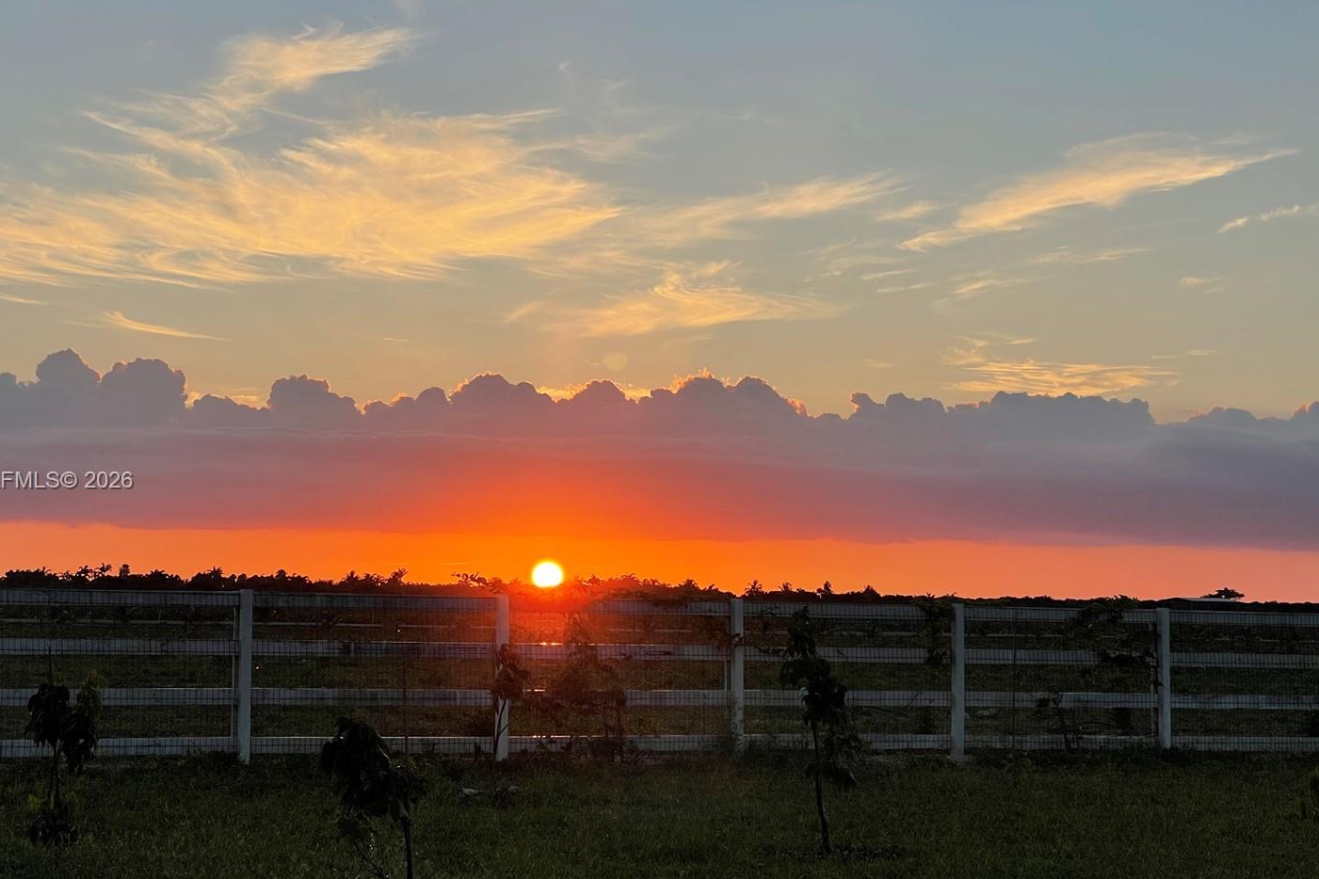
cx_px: 593
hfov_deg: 26.6
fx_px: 2784
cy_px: 482
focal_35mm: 76
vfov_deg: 17.9
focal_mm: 7.5
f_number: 2.2
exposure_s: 1/564
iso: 20
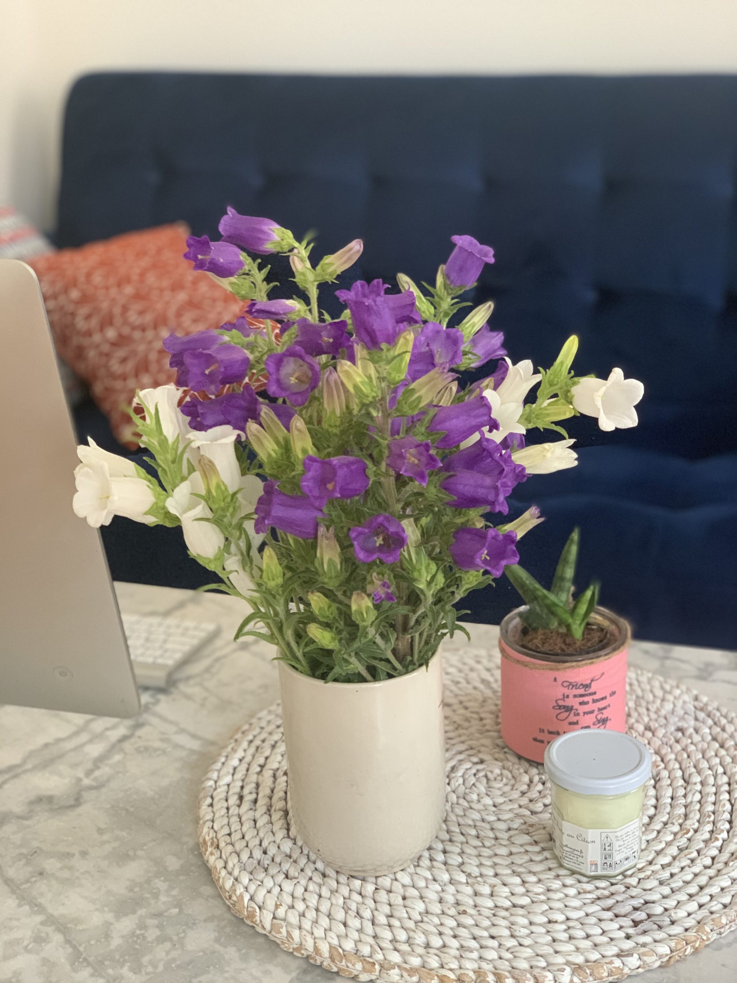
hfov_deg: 28.0
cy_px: 492
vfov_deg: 36.8
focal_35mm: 52
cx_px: 368
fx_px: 1476
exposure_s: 1/60
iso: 200
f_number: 2.4
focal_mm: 6
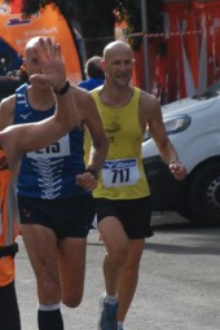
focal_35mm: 354
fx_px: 3245
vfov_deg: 5.8
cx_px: 7
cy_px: 270
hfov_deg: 3.9
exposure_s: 1/1250
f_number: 5.6
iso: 1000
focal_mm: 100
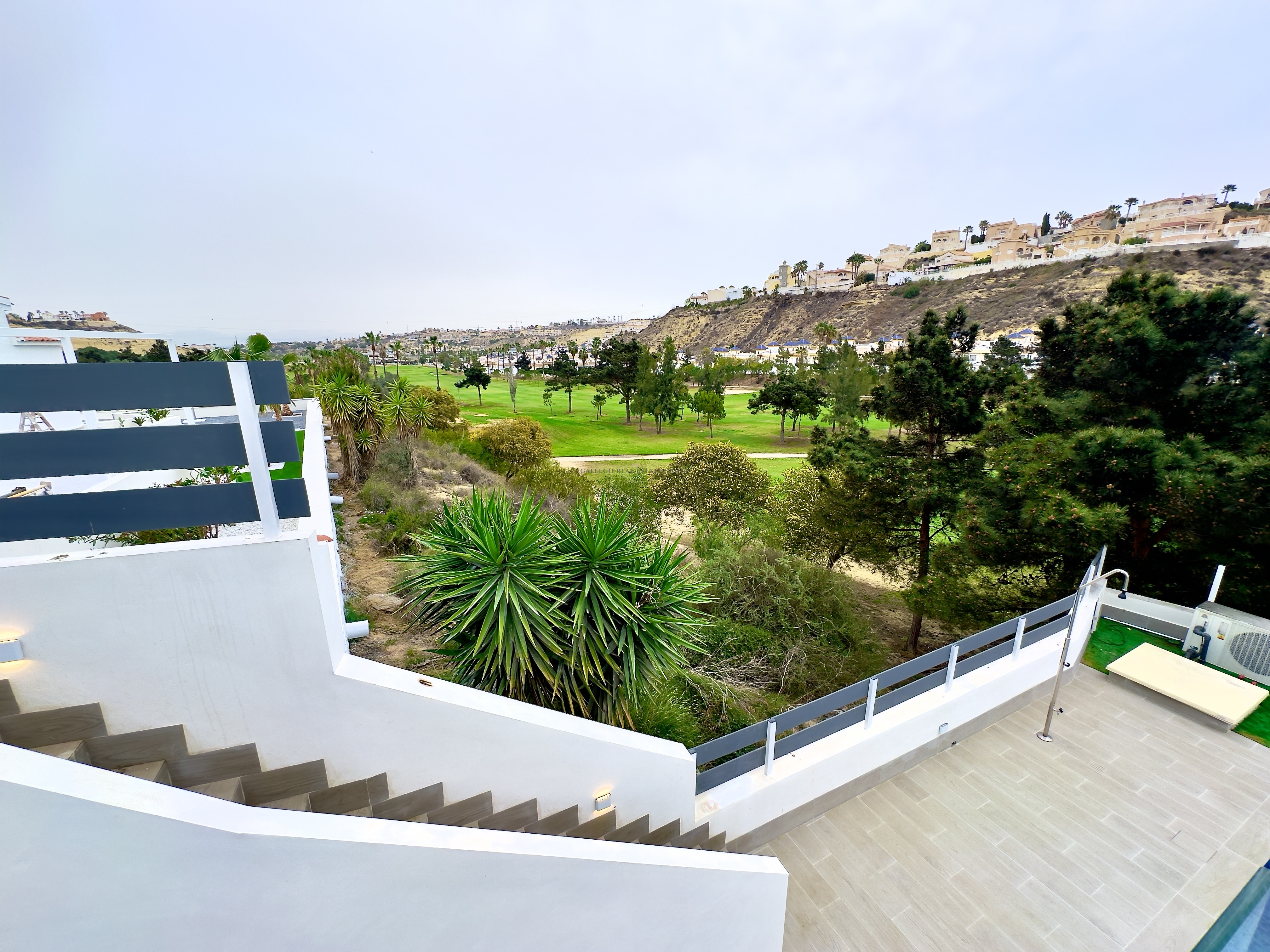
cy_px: 476
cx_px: 635
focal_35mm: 14
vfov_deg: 85.7
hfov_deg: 102.1
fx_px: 514
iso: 40
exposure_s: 1/348
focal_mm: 2.22
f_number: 2.2
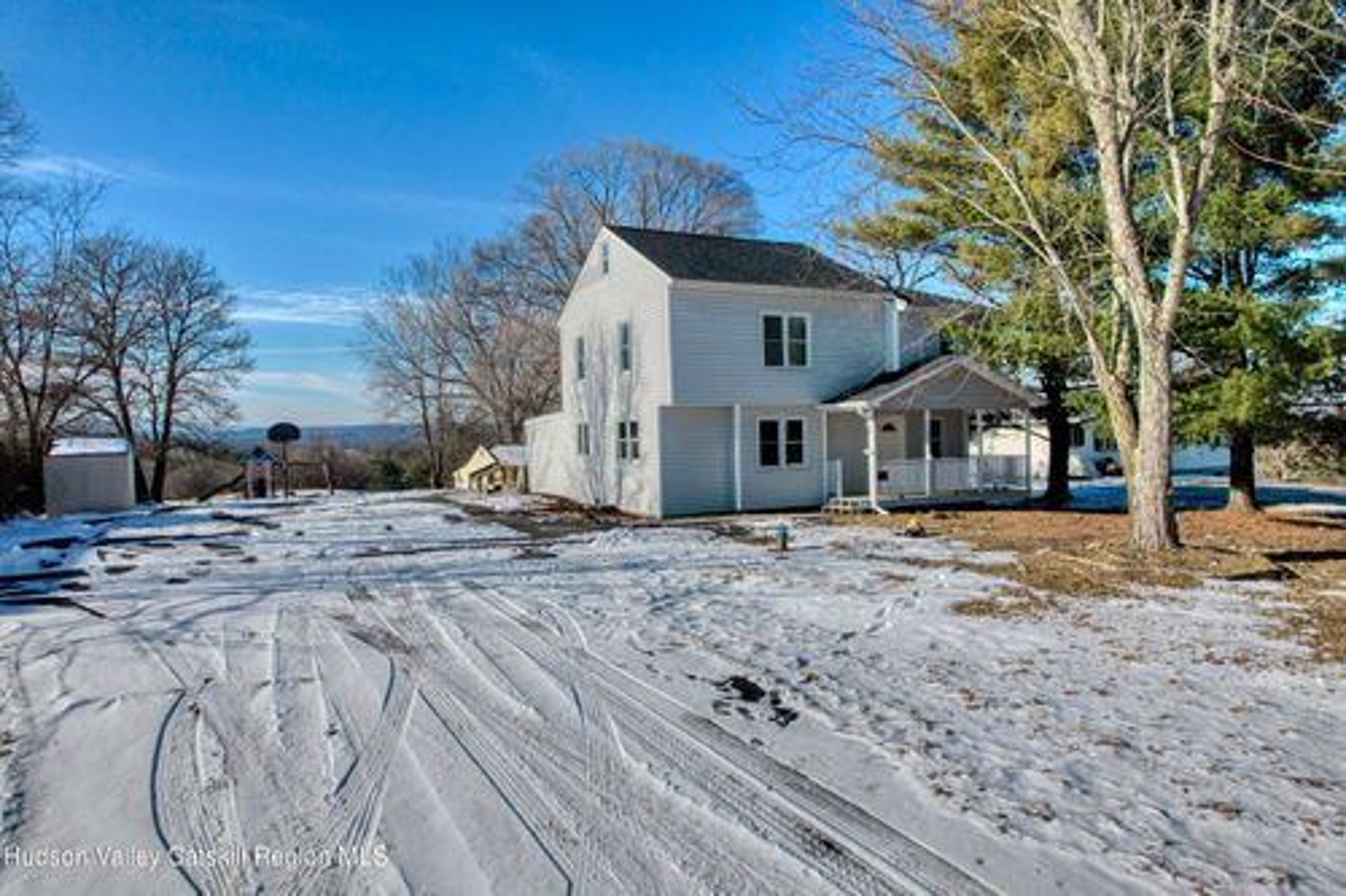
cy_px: 448
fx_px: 822
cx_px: 673
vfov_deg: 57.2
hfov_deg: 78.6
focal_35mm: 22
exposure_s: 1/1600
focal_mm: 8.38
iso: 100
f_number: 2.8
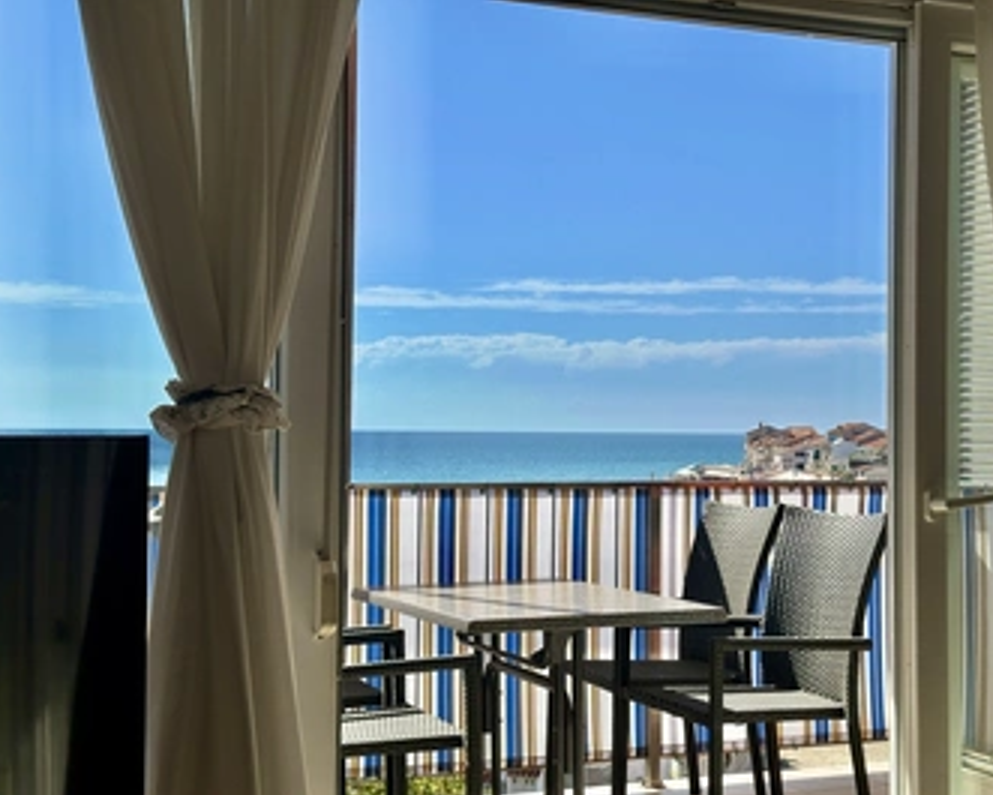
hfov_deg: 36.6
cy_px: 402
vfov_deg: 29.7
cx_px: 495
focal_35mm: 51
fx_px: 1499
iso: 64
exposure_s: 1/5882
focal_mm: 6.86
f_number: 1.78
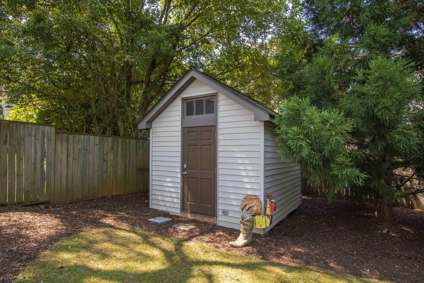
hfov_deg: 82.5
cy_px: 144
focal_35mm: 21
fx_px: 242
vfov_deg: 60.6
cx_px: 203
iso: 200
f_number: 8
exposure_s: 1/60
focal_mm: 13
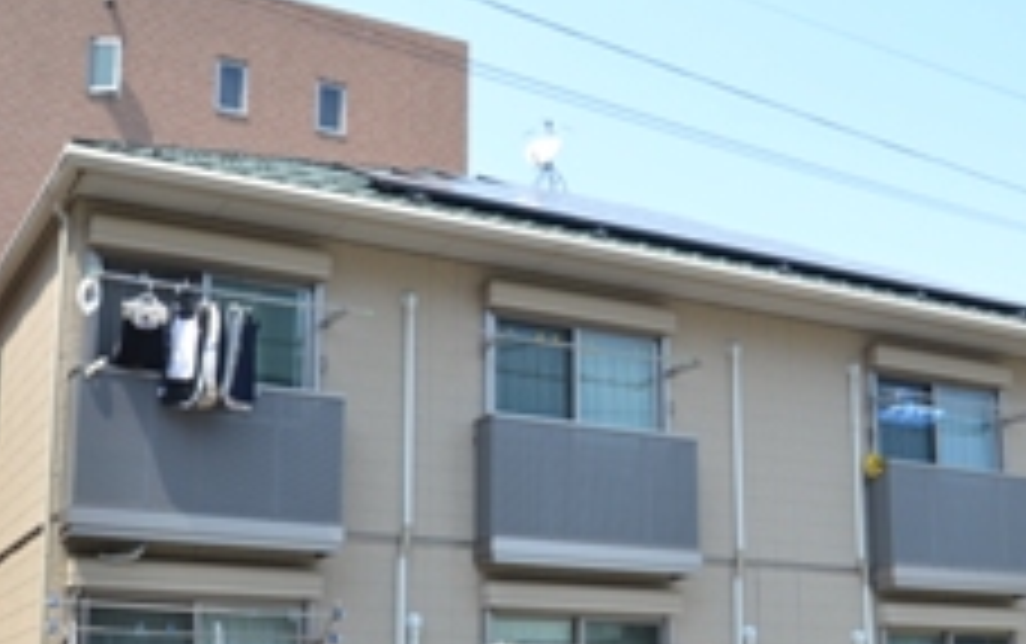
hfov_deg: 39.4
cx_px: 616
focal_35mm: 51
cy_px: 471
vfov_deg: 25.2
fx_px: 1424
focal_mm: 19
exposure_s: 1/160
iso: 100
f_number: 7.1
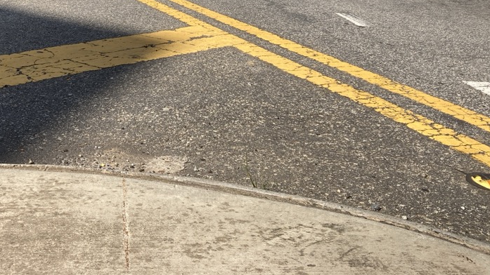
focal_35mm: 56
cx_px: 202
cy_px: -51
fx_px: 728
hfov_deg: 37.1
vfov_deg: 20.2
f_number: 1.8
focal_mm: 3.99
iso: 20
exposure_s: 1/1499
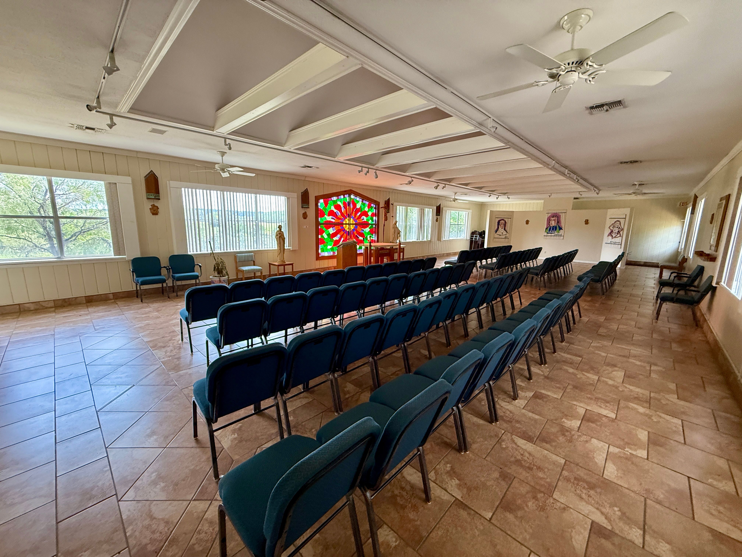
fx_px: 300
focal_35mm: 14
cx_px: 371
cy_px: 278
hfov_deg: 102.1
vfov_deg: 85.7
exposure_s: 1/99
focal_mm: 2.22
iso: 320
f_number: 2.2
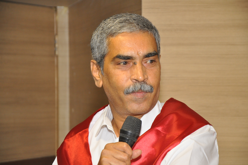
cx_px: 124
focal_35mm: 138
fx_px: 950
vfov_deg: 9.9
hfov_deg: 14.9
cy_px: 82
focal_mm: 92
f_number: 5.6
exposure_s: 1/125
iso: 800
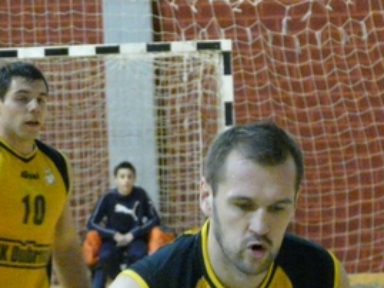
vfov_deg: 3.6
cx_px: 184
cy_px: 299
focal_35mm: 416
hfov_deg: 4.8
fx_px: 4617
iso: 800
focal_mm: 28.8
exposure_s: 1/50
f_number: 3.6
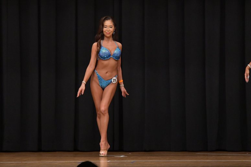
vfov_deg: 6.1
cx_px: 126
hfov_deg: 9.2
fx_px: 1568
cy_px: 84
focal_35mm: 225
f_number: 5.6
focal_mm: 150
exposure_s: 1/400
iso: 6400
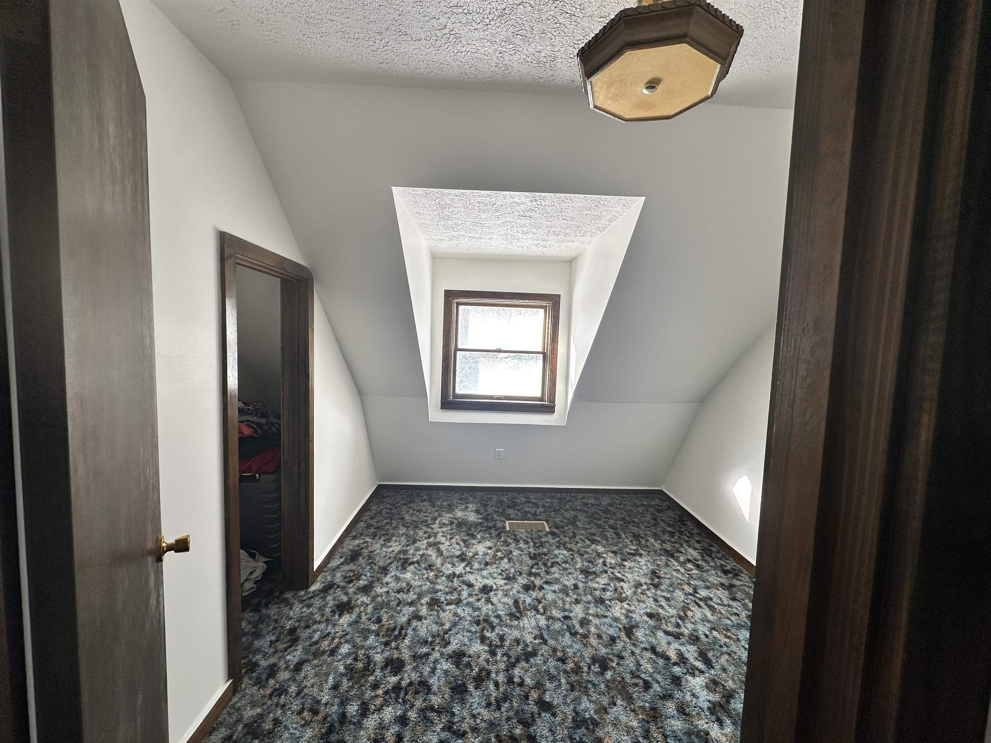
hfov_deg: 102.1
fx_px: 401
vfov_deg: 85.7
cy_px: 372
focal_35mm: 14
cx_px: 496
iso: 40
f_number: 2.2
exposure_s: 1/99
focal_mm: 2.22
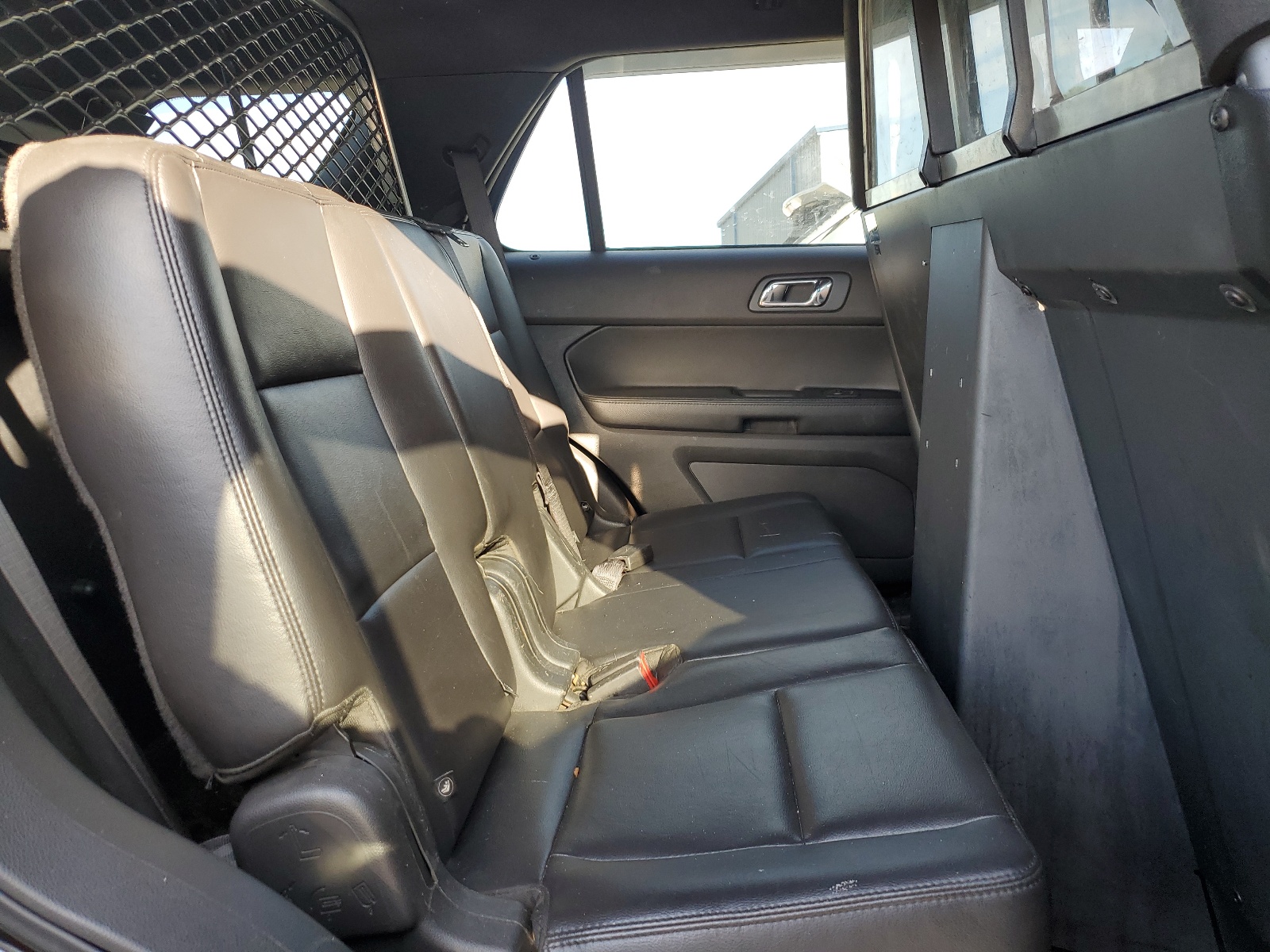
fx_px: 954
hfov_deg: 67.3
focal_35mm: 26
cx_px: 635
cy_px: 476
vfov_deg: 53.1
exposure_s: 1/130
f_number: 1.5
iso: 50
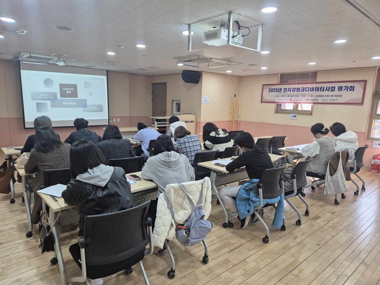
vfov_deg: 58.9
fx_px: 252
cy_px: 142
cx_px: 190
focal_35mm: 23
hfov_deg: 73.9
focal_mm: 5.4
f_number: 1.8
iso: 200
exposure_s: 1/120
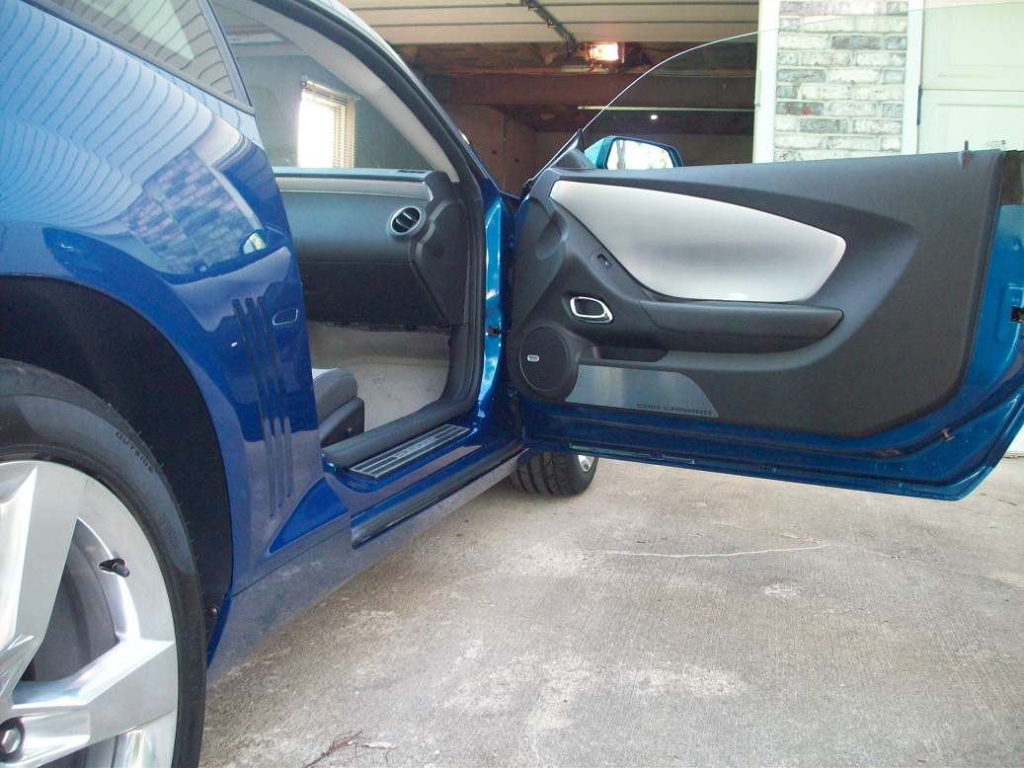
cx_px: 512
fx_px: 1095
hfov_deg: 50.1
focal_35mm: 37
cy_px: 384
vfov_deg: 38.7
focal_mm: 6.2
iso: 160
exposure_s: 1/45
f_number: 2.8
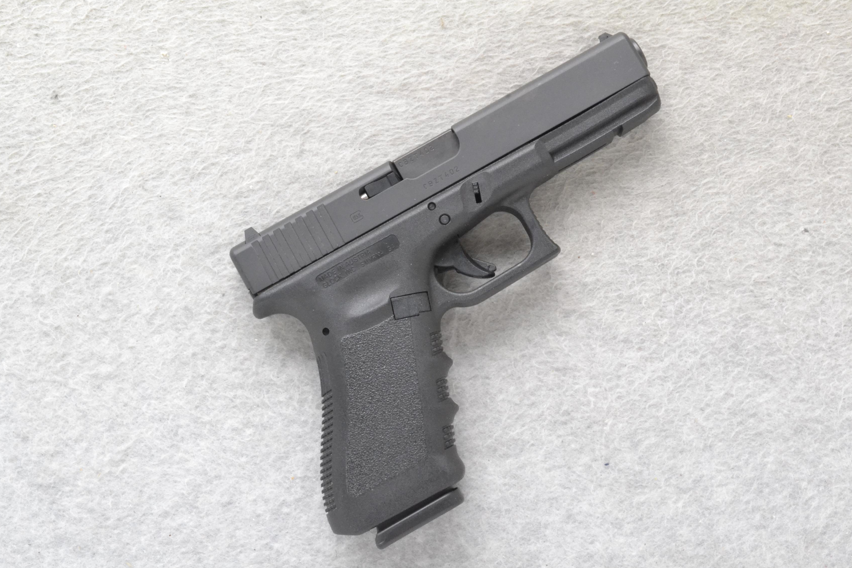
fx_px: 1515
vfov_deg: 21.2
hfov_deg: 31.4
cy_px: 286
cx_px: 426
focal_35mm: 64
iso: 3200
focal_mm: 42
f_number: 20
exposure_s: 1/60
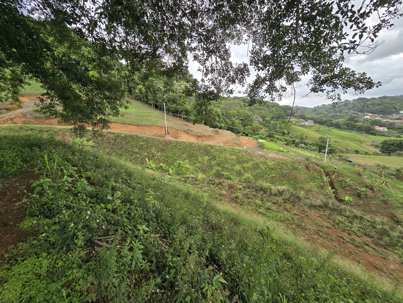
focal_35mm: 13
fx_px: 151
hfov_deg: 106.2
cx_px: 202
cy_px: 152
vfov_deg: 89.9
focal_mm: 2.2
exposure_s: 1/453
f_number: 2.2
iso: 50
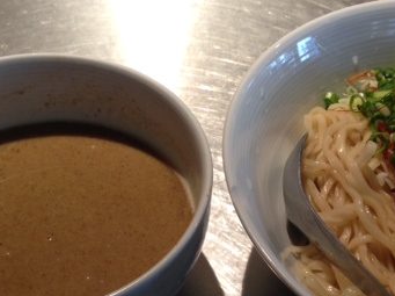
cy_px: 241
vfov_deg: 23.2
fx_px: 707
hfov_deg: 31.1
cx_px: 250
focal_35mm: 62
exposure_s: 1/20
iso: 80
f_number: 2.4
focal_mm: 4.12
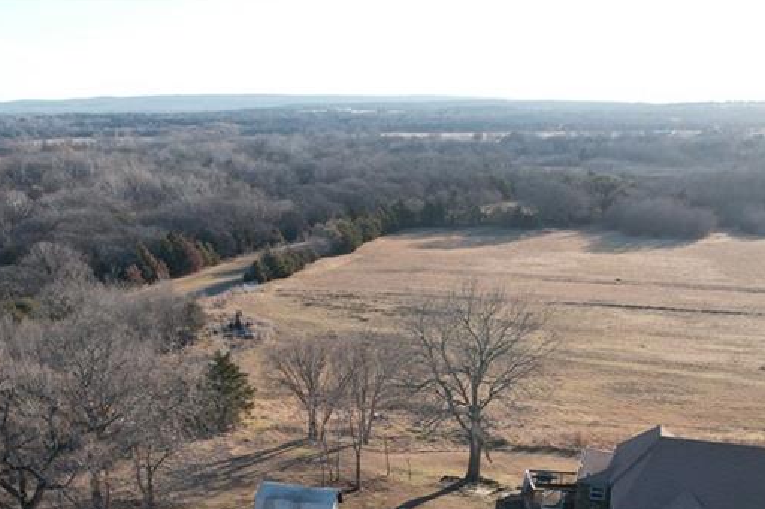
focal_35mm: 44
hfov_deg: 43.6
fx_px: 935
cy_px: 500
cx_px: 232
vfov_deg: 28.7
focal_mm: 8.38
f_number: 2.8
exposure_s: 1/725
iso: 130
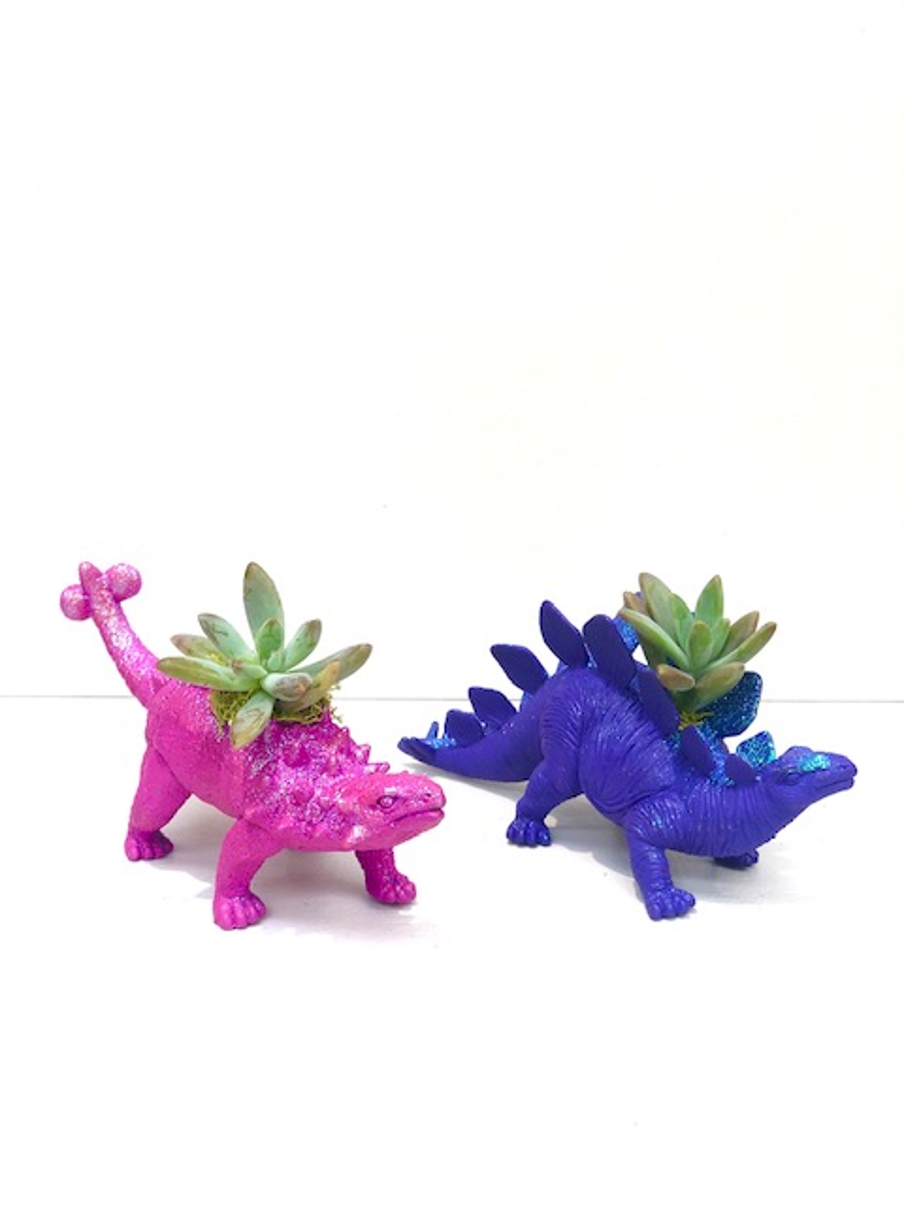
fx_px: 1811
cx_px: 452
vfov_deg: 36.8
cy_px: 603
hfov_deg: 28.0
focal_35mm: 52
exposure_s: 1/60
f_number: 2.4
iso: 32
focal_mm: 6
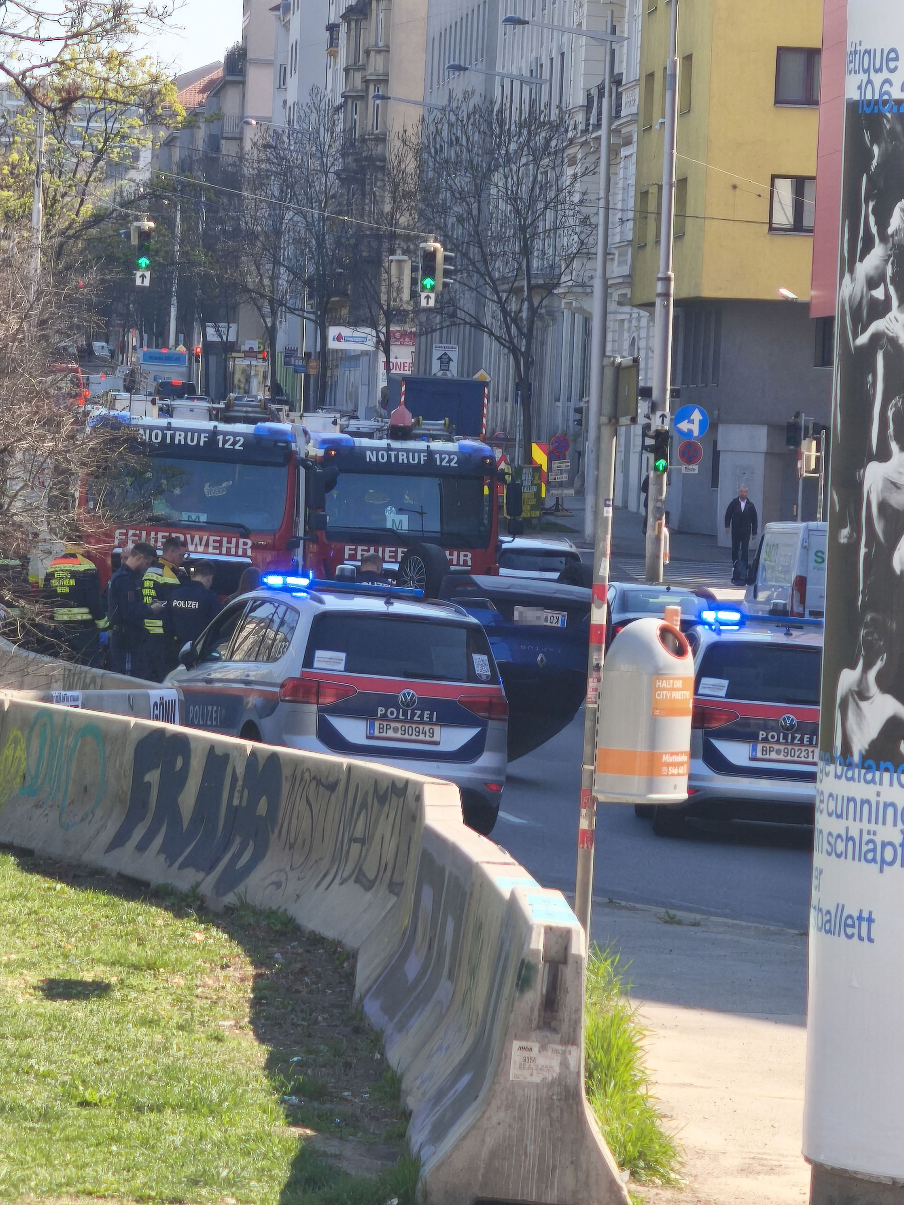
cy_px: 602
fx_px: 6685
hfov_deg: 7.7
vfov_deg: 10.3
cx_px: 452
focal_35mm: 192
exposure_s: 1/349
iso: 50
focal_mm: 8.8
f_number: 2
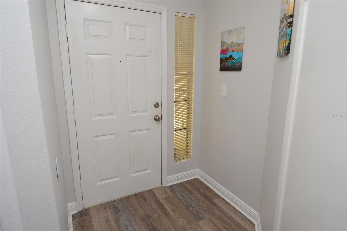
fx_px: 202
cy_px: 116
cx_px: 174
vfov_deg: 59.4
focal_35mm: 21
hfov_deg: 81.3
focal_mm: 14
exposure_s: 1/60
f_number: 4
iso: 500
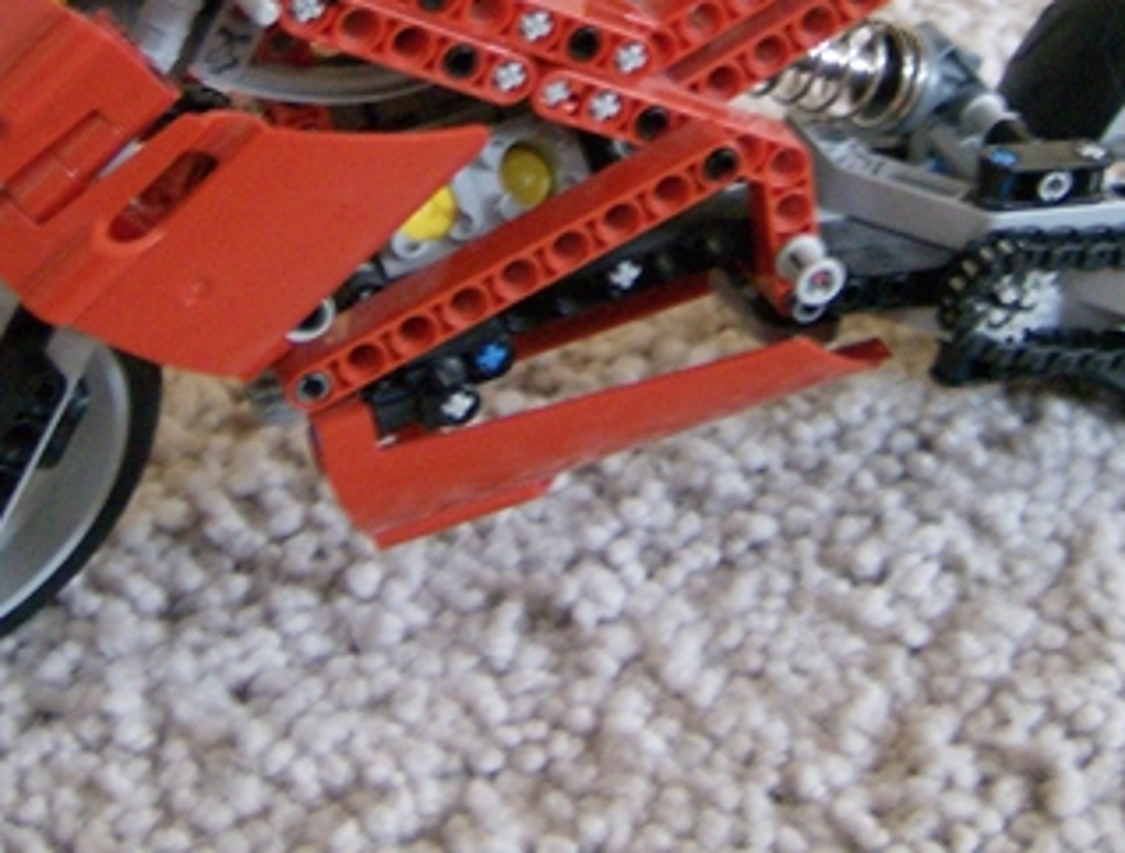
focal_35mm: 79
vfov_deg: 18.4
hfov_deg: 24.6
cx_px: 480
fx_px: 2578
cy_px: 63
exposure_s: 1/10.7
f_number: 2.8
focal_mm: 6
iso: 200
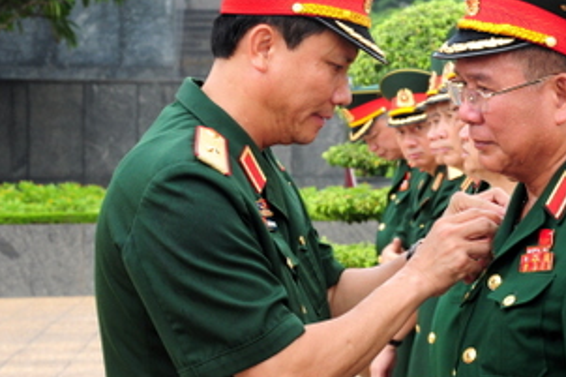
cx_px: 424
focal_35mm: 129
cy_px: 128
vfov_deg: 10.6
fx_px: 2027
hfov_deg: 15.8
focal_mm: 52
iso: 400
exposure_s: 1/100
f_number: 8
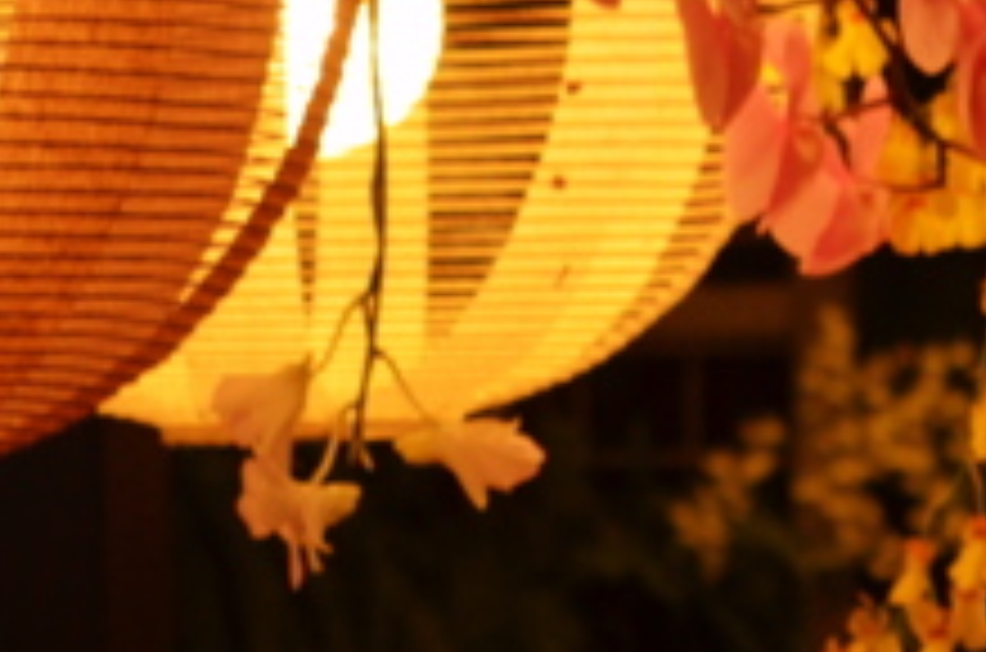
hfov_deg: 6.4
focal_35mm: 322
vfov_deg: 4.2
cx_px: 1198
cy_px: -279
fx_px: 8800
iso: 720
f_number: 5.3
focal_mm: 46
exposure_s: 1/60
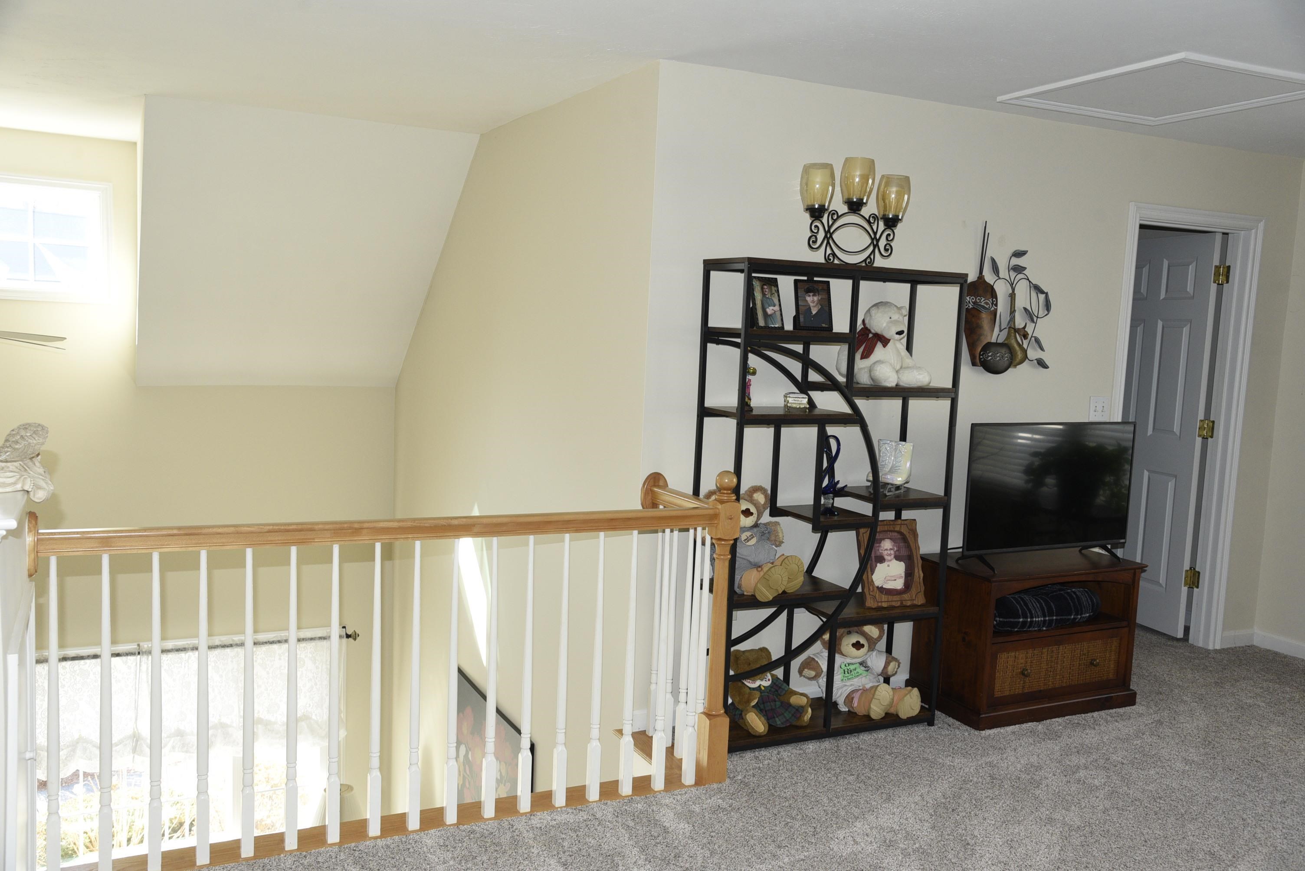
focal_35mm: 31
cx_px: 652
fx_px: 1124
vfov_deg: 42.4
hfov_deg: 60.3
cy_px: 436
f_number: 5.6
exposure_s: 1/125
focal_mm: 31
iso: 1000
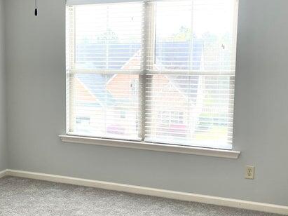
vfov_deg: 27.0
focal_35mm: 54
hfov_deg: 34.7
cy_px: 100
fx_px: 449
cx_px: 69
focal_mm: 5.1
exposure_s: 1/134
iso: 32
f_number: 1.6
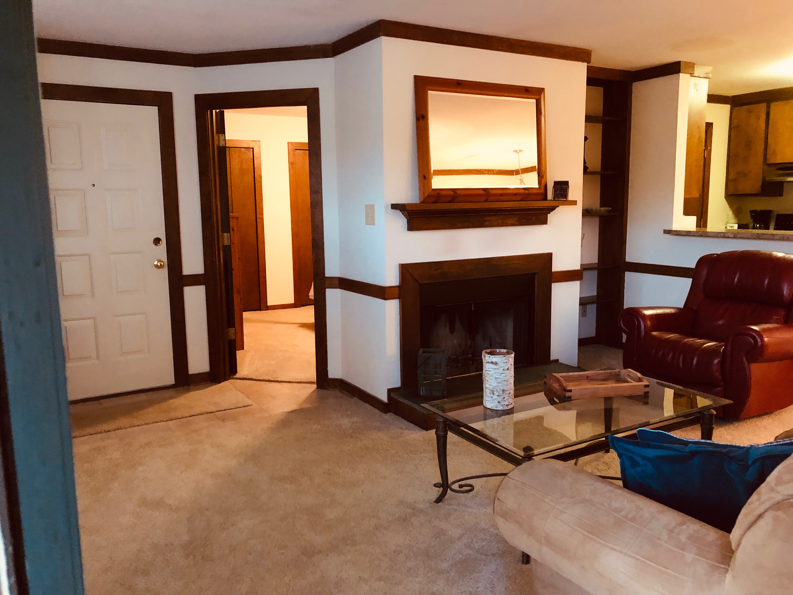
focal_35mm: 28
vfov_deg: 49.7
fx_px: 641
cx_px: 396
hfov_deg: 63.4
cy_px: 298
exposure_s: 1/5
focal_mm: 3.99
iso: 100
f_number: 1.8
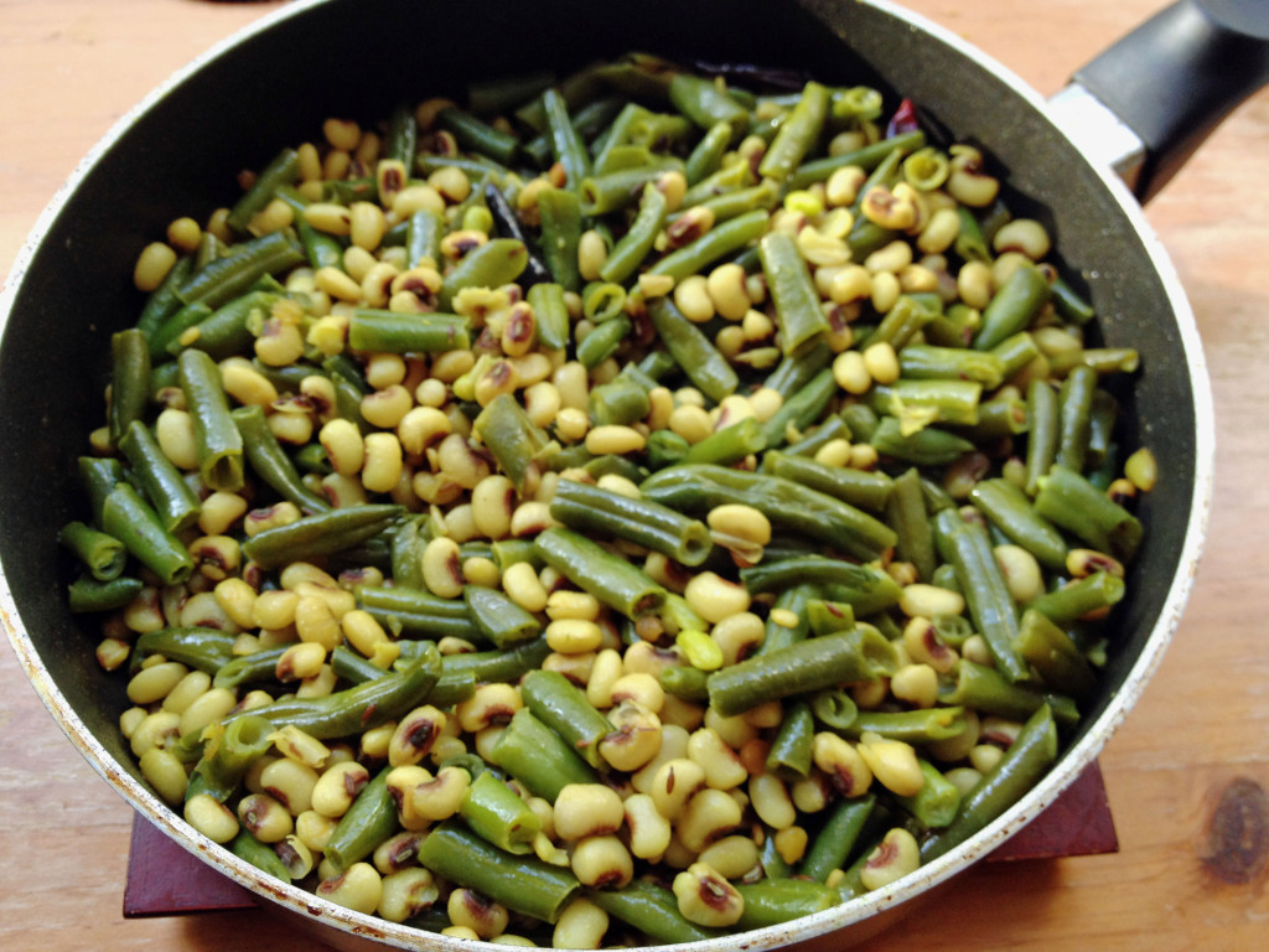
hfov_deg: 52.6
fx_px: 1283
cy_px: 476
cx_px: 634
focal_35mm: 35
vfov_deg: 40.7
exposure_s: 1/20
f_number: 2.4
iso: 64
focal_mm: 4.28
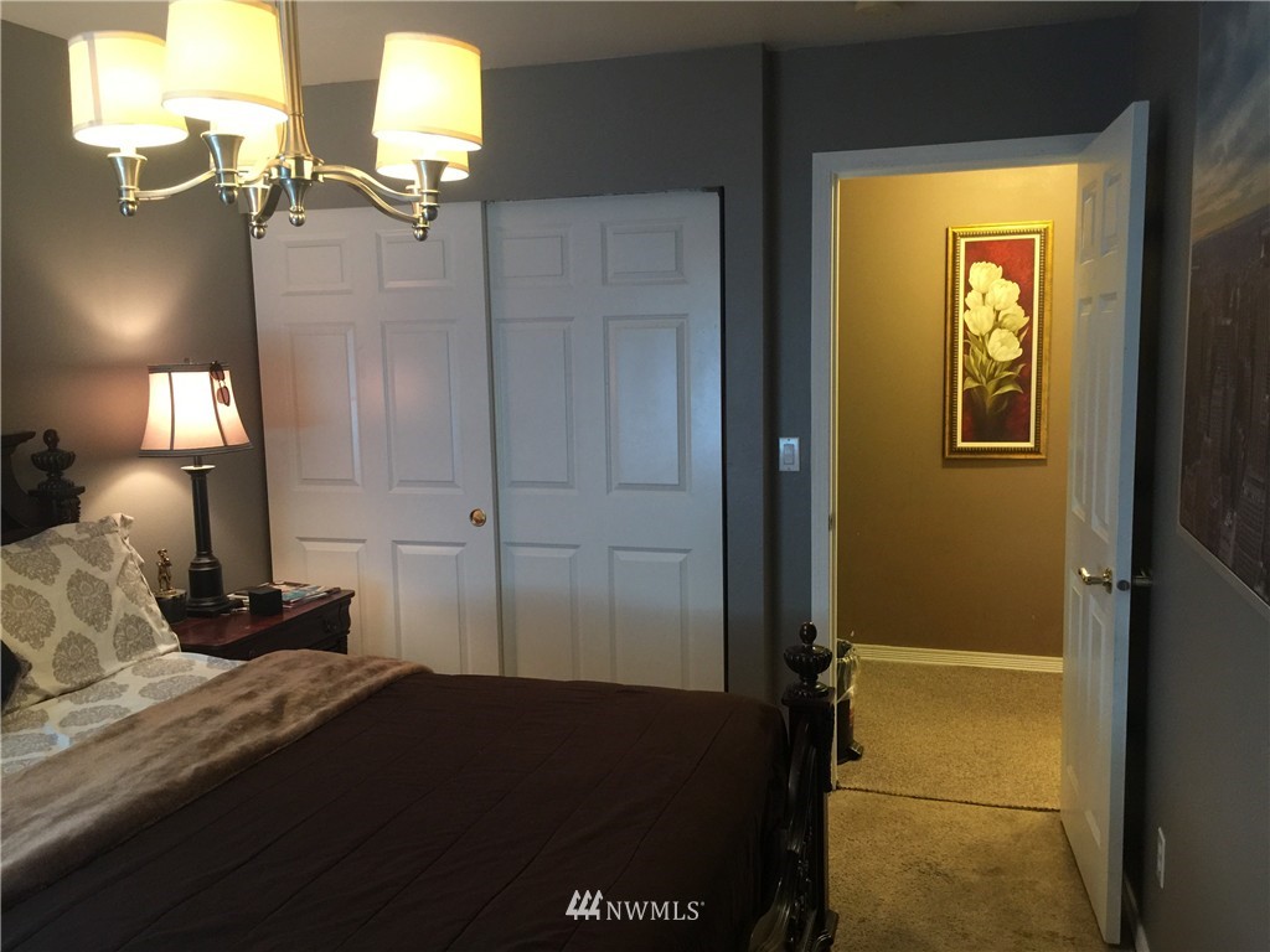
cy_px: 476
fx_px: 1064
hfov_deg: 61.7
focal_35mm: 29
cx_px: 635
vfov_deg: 48.2
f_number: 2.2
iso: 125
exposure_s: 1/15
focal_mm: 4.15
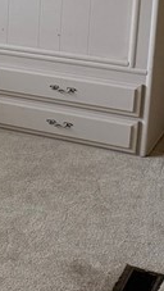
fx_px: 911
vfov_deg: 17.7
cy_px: -5
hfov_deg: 8.0
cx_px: -406
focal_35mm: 118
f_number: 1.78
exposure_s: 1/187
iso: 200
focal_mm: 6.76
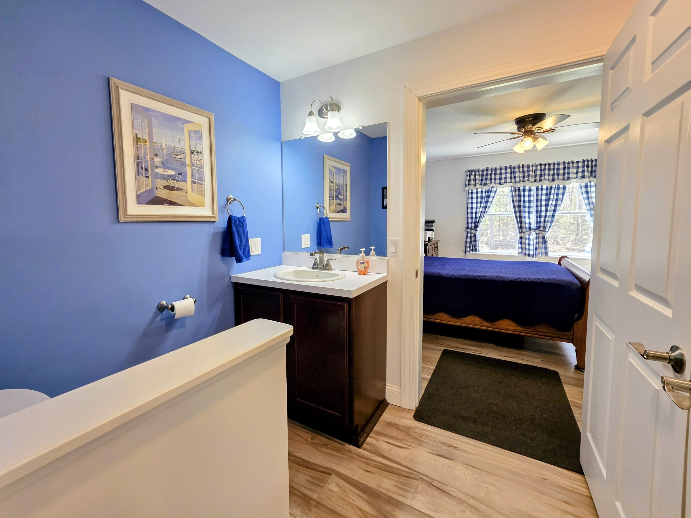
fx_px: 279
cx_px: 324
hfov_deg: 101.9
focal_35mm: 14
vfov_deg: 85.6
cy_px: 243
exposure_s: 1/120
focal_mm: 2.2
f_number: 1.9
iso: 160
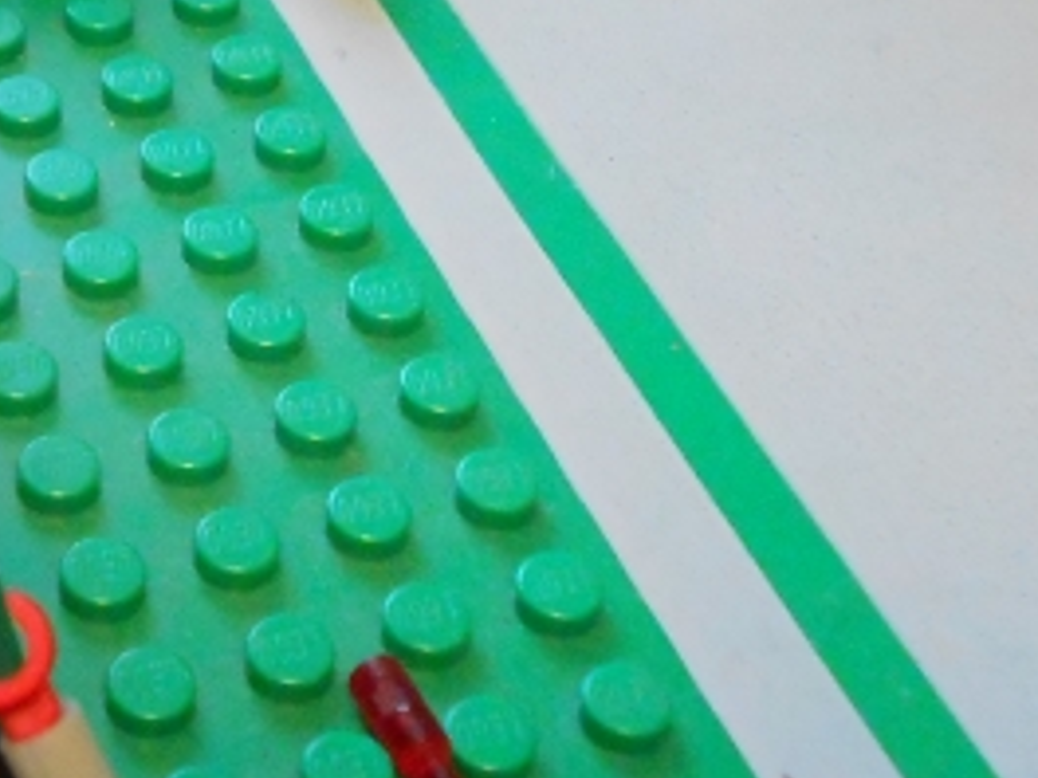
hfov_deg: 20.8
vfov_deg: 15.8
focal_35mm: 91
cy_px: -98
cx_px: -20
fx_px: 2729
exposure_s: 1/5
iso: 800
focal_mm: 5.3
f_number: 3.8
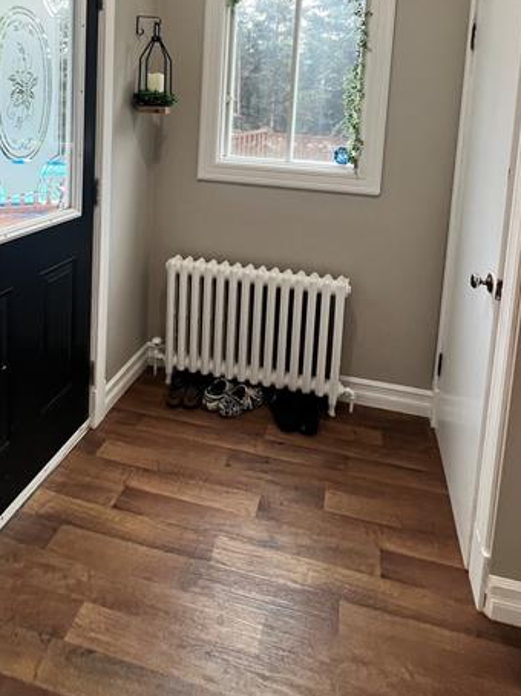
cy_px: 164
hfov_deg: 61.0
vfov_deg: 70.6
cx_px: 244
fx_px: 442
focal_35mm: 22
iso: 250
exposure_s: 1/120
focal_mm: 1.57
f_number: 1.8
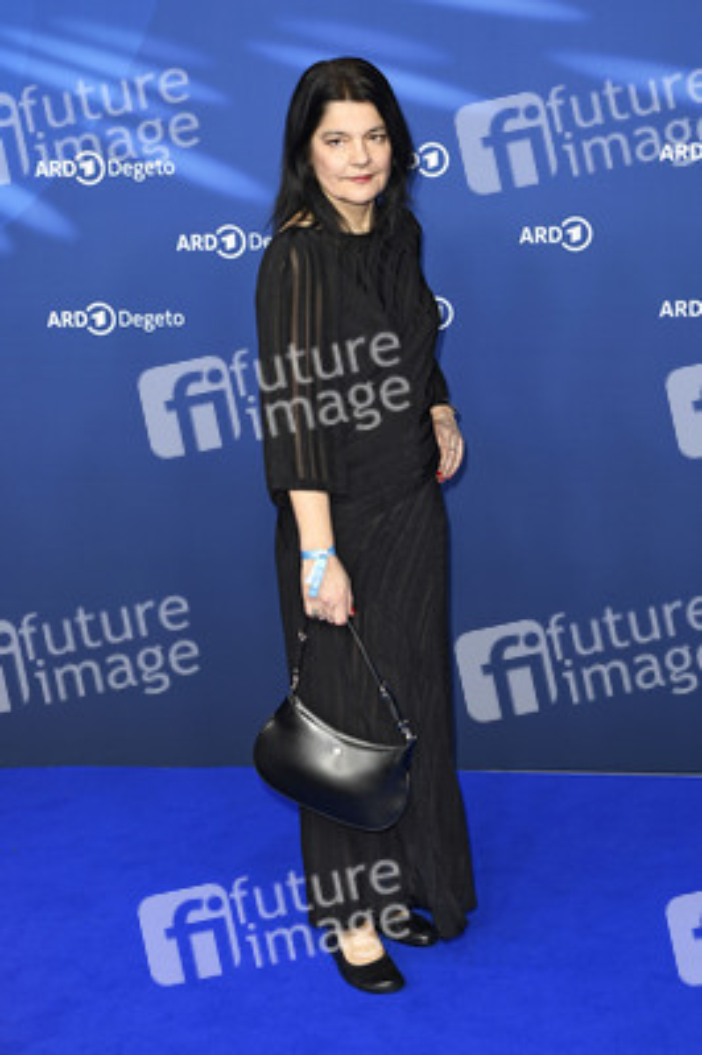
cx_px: 351
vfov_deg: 32.4
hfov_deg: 21.9
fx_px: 1817
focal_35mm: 62
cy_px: 528
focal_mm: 62
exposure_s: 1/320
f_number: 4
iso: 800
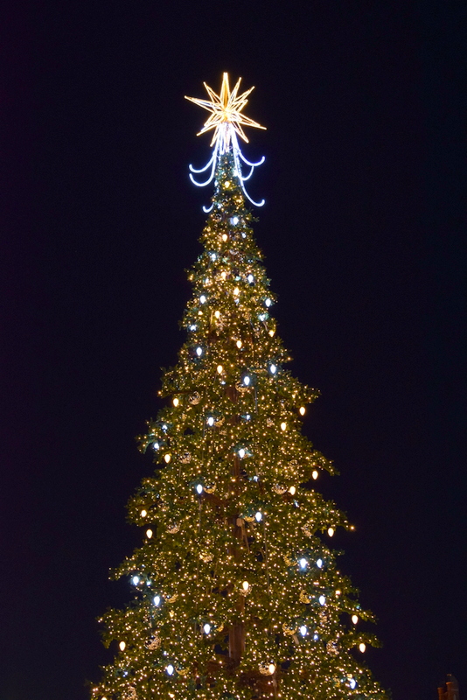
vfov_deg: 24.6
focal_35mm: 82
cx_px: 234
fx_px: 1604
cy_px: 350
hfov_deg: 16.6
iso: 1250
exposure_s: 1/15
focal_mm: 55
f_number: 6.3
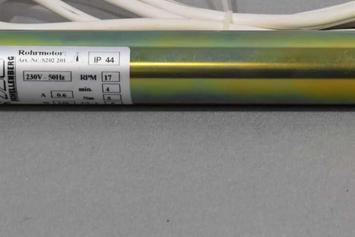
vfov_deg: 6.5
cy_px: 75
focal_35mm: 211
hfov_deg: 9.7
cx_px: 367
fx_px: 2080
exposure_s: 1/125
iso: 400
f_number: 5.6
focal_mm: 40
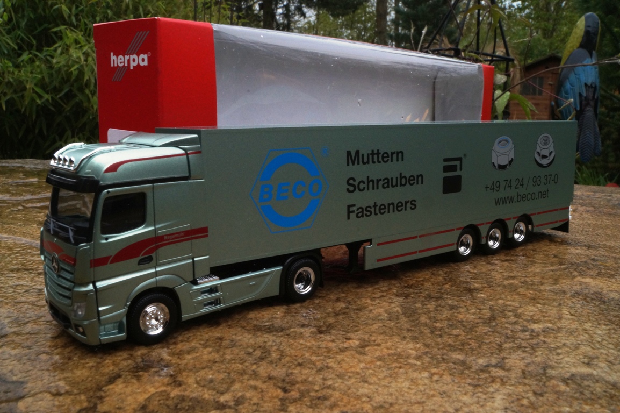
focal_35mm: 33
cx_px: 310
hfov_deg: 57.3
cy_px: 206
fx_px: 568
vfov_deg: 39.9
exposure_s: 1/60
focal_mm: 22
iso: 640
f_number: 25
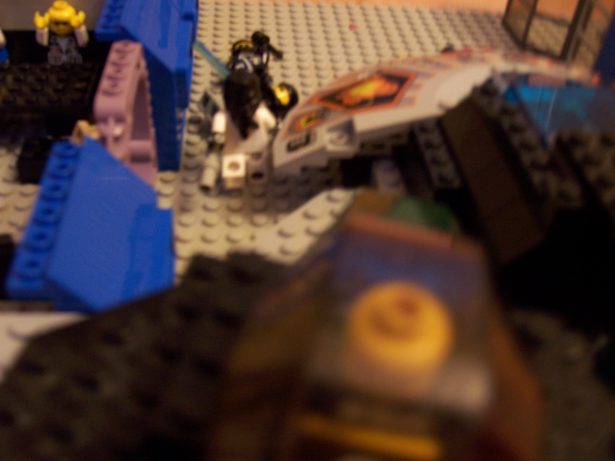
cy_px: 230
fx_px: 640
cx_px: 308
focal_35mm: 36
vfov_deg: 39.7
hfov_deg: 51.4
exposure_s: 1/8
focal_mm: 6.2
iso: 160
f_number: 2.8
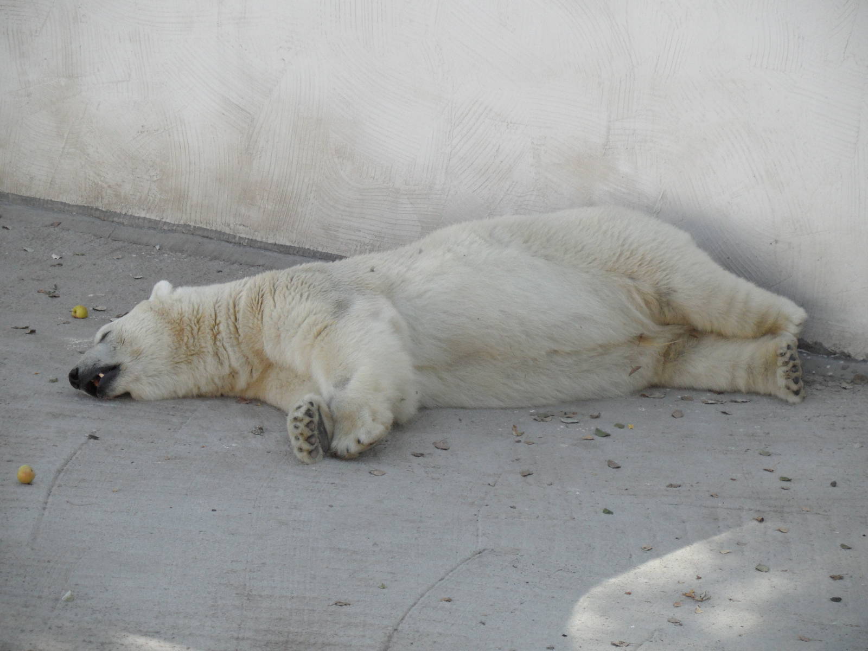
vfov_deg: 8.2
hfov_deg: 11.0
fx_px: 4514
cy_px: 326
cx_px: 434
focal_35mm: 180
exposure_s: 1/750
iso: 200
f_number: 4.4
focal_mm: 29.7
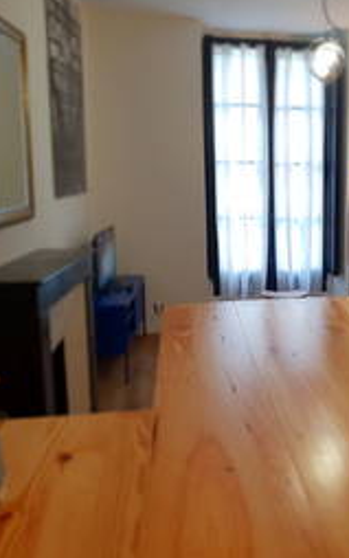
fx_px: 593
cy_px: 264
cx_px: 283
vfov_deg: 50.3
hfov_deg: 31.9
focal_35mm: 39
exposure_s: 1/50
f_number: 1.5
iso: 80
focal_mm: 4.3
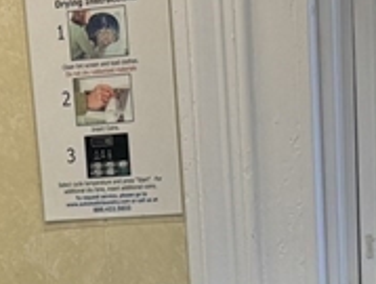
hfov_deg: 14.4
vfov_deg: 10.1
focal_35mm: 137
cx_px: 172
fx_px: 1491
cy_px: 560
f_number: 1.78
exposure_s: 1/114
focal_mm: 6.76
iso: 64
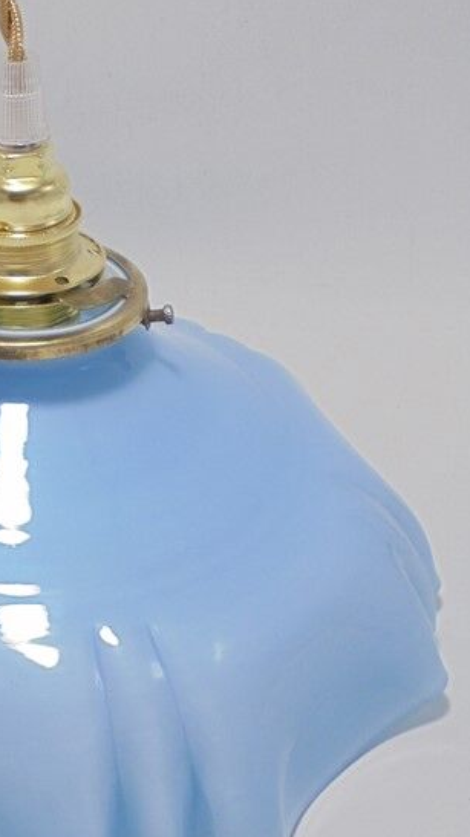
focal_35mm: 61
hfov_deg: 19.0
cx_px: -31
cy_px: 363
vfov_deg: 34.3
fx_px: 1354
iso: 100
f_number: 4
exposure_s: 1/80
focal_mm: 6.1
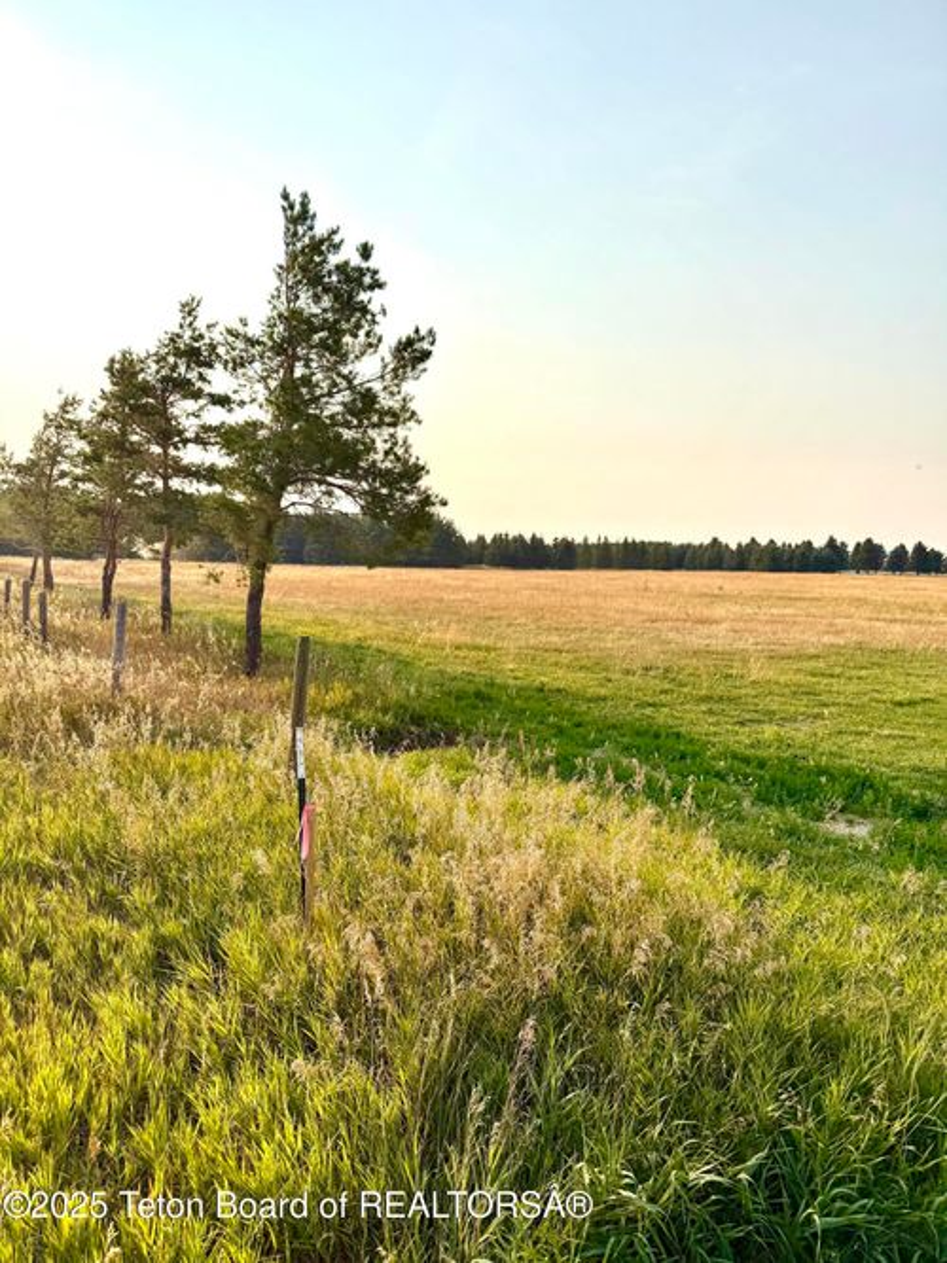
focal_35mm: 24
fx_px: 876
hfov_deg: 56.8
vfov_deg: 71.6
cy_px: 632
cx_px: 474
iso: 80
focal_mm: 6.76
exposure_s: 1/5714
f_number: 1.78
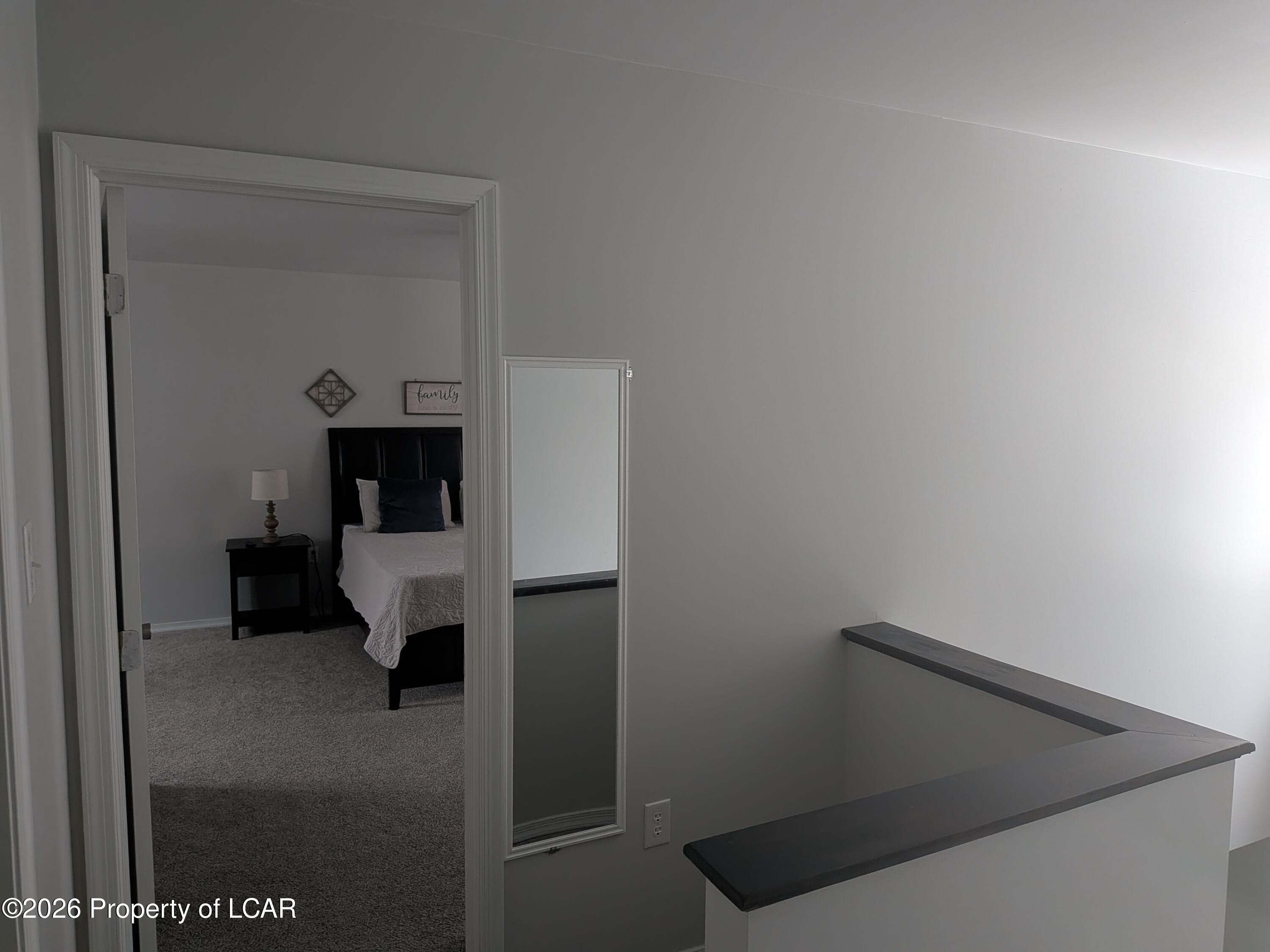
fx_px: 881
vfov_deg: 56.8
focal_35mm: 24
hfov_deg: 71.6
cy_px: 476
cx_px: 635
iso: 357
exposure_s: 1/25
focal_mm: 4.53
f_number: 1.7
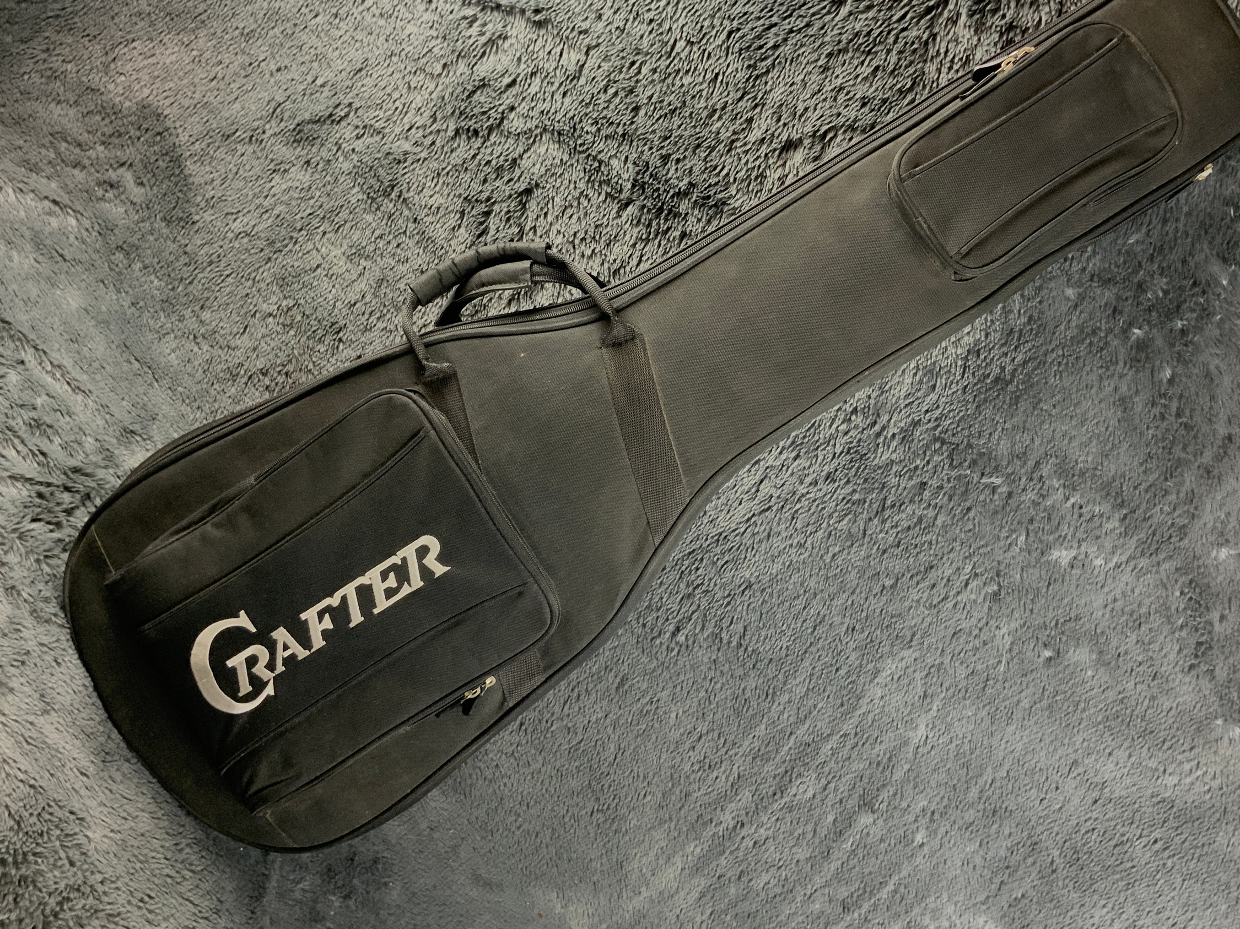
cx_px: 677
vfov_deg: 42.9
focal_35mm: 33
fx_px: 1182
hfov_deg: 55.3
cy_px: 408
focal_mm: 3
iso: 100
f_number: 1.8
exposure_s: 1/50
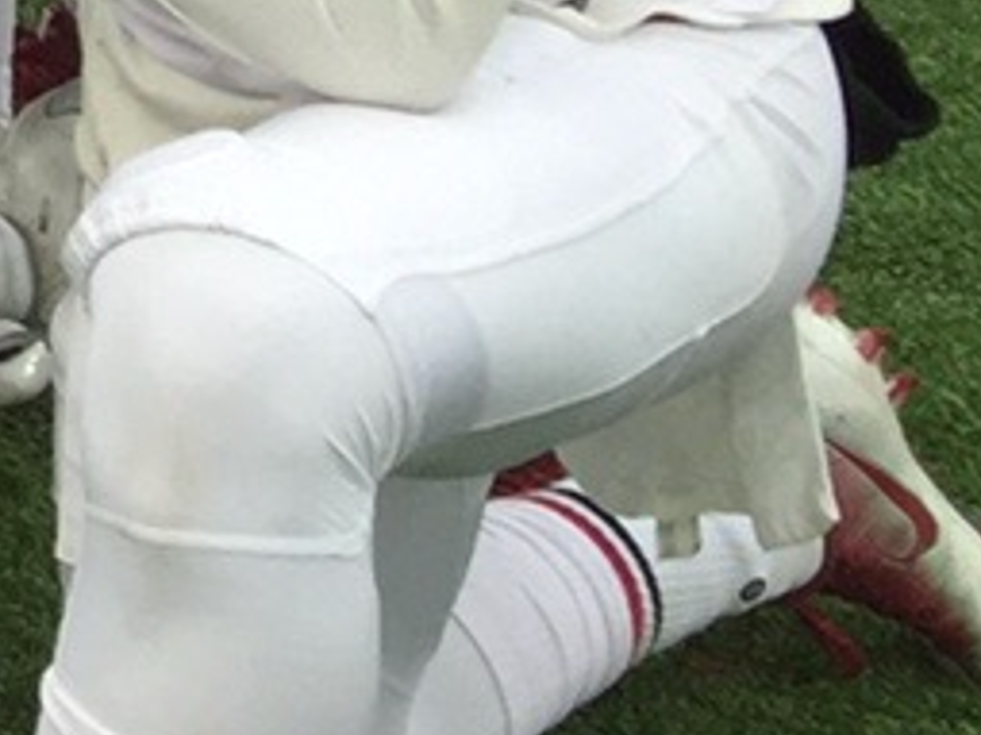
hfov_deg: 8.9
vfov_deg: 7.6
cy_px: -1058
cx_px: -1985
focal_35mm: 182
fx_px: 5155
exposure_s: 1/253
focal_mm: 4.15
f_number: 2.2
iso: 32
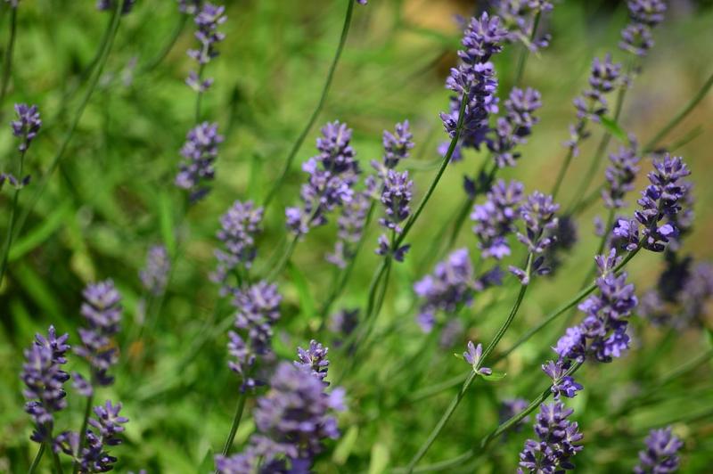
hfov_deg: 6.9
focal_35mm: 300
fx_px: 5937
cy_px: 237
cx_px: 356
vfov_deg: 4.6
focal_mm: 200
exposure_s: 1/250
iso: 100
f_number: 5.6
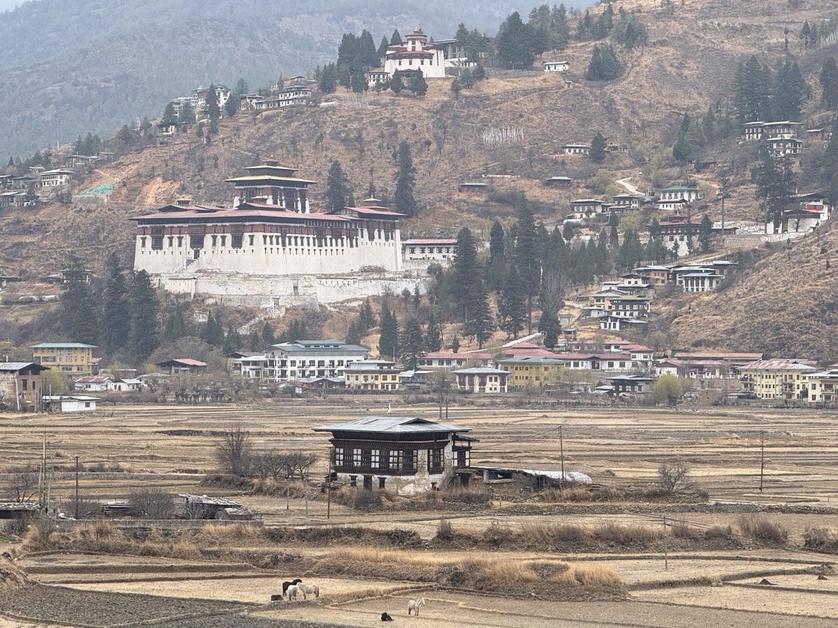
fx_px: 2905
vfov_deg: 12.3
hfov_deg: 16.4
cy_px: 314
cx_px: 419
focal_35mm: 120
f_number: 2.8
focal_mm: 15.66
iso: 64
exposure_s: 1/721
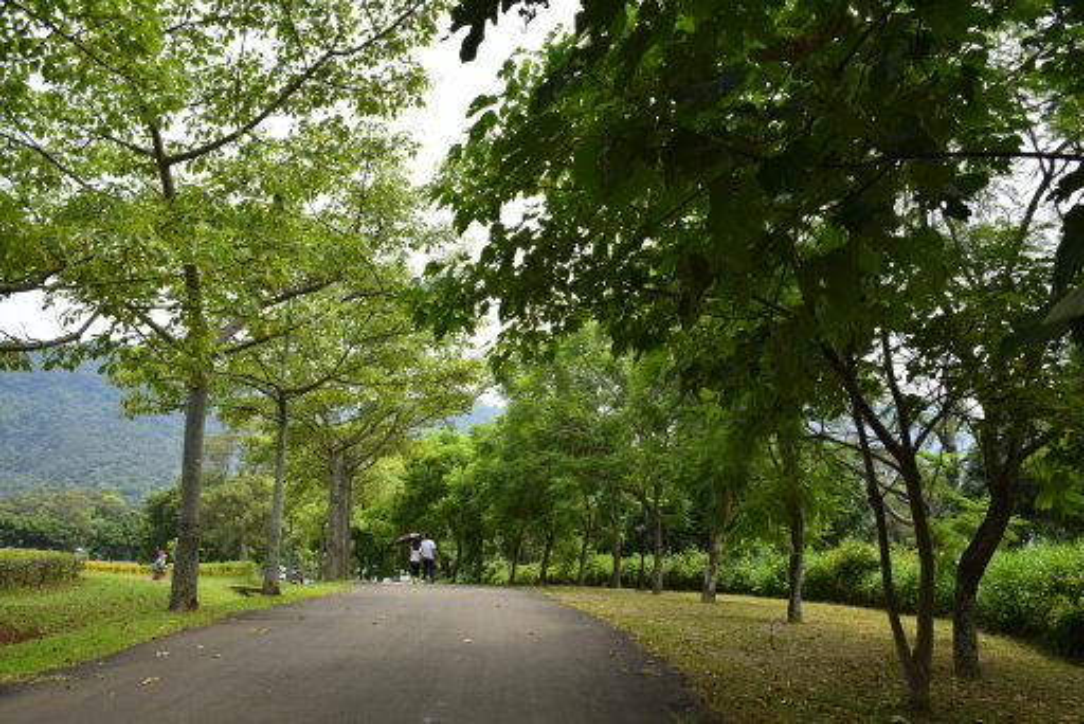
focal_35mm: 27
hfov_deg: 67.4
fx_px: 813
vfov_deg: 48.0
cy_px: 362
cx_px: 542
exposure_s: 1/125
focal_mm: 18
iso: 100
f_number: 8
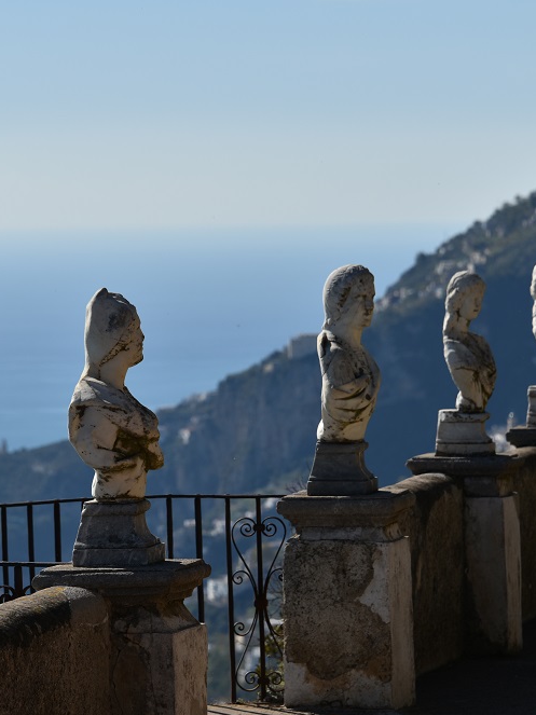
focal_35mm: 232
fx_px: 4791
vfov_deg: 8.5
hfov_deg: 6.4
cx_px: 218
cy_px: 359
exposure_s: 1/800
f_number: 7.1
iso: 110
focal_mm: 160
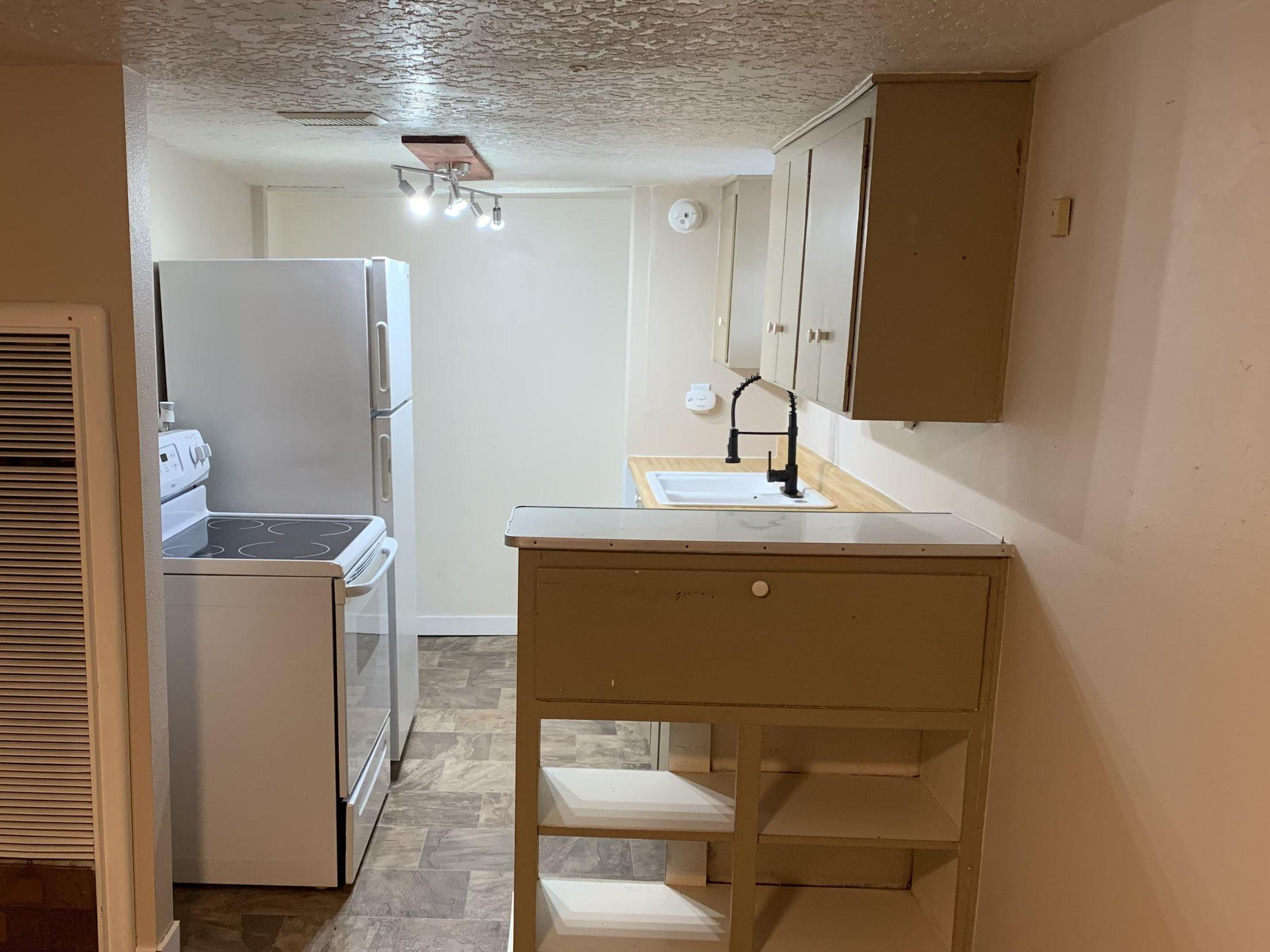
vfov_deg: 39.5
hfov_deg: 50.9
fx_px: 1321
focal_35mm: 36
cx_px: 486
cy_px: 580
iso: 250
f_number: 1.8
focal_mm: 4.25
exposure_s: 1/60
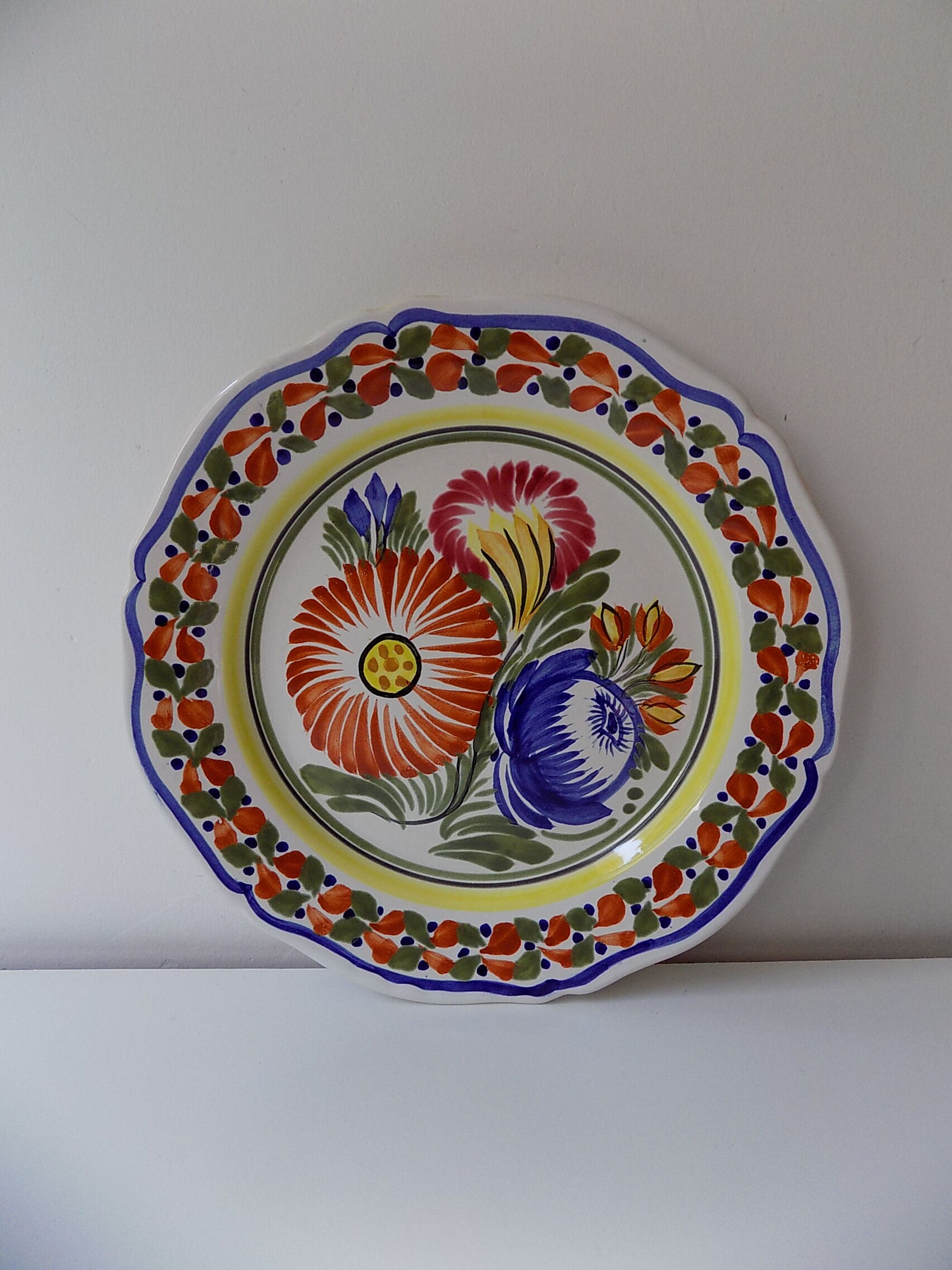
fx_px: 843
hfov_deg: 58.9
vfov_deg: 73.9
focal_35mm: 23
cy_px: 635
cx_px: 476
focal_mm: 4
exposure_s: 1/30
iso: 140
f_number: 3.1
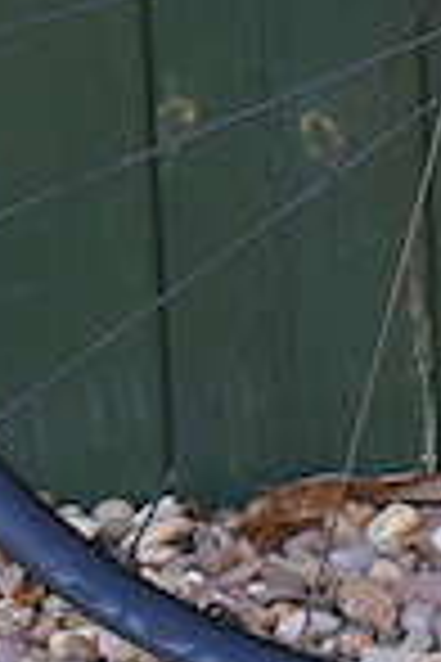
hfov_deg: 5.4
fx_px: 4542
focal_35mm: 247
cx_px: 1094
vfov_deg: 8.2
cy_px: -182
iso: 200
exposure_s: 1/200
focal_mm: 45.4
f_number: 4
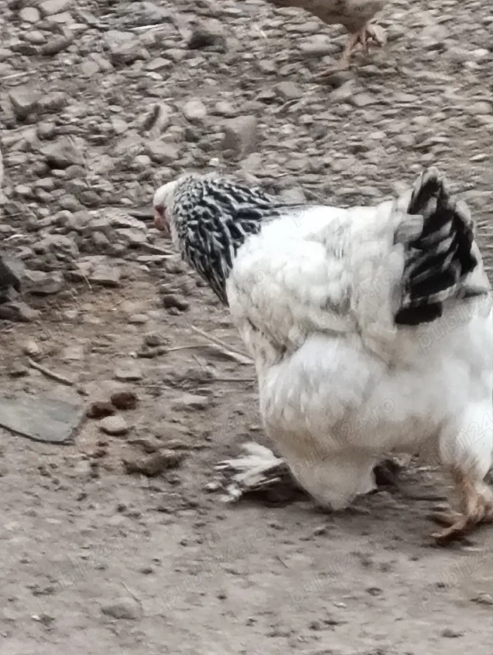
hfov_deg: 9.7
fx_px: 2898
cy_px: 328
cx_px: 246
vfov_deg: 12.9
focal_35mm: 153
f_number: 1.8
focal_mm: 3.98
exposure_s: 1/50.3
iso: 64
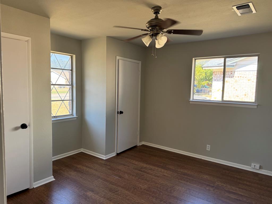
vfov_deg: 56.8
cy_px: 102
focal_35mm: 24
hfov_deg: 71.6
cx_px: 136
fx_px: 189
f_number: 1.78
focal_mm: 6.76
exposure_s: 1/143
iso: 100
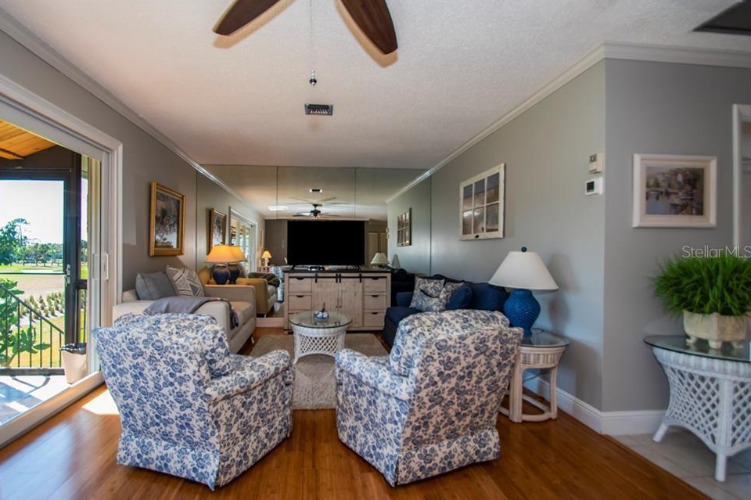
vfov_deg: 73.7
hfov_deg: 96.7
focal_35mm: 16
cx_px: 355
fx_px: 334
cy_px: 251
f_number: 4.8
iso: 400
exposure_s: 1/90
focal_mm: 10
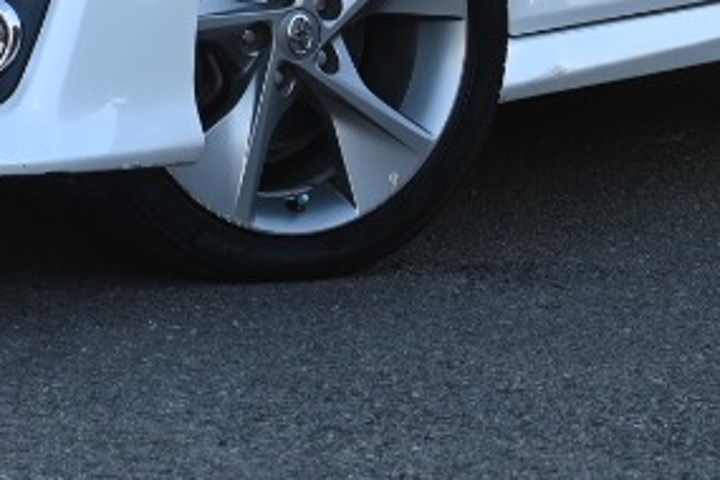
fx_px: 7059
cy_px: -346
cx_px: 15
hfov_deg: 5.8
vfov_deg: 3.9
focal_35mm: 353
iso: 200
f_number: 5
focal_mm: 62
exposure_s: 1/250
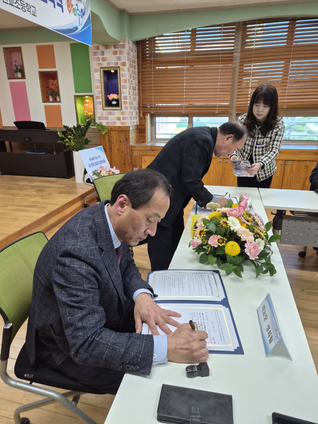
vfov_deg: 73.9
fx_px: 282
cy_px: 212
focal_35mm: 23
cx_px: 159
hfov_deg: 58.9
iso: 125
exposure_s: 1/120
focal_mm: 5.4
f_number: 1.8
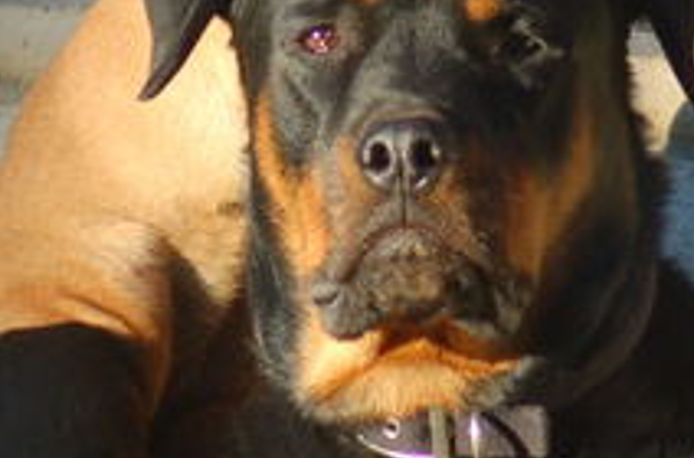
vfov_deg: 1.1
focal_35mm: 1248
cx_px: 520
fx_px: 23987
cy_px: 180
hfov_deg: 1.7
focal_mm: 220
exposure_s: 1/250
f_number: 5.6
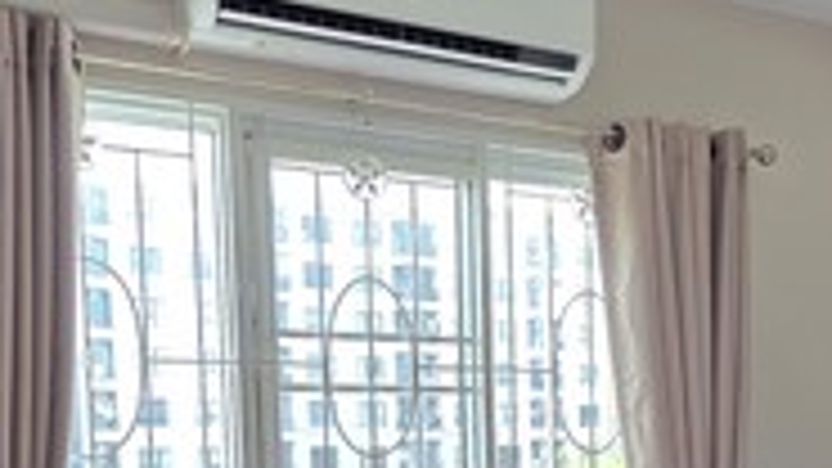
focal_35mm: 49
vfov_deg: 22.4
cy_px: 572
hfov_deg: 41.6
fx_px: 1081
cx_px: 553
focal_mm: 2.2
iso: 125
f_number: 1.9
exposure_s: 1/100
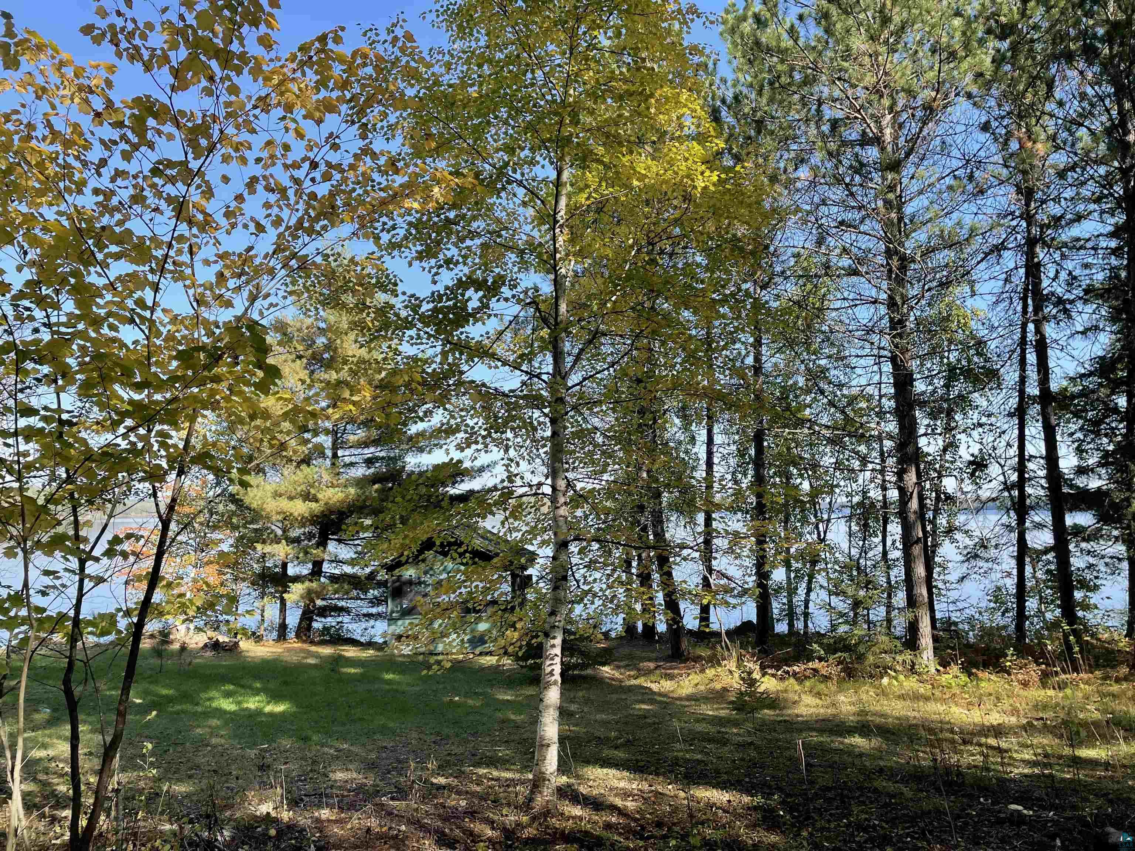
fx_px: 852
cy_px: 426
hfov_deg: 67.3
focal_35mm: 26
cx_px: 568
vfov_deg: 53.1
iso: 32
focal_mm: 4.2
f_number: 1.6
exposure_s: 1/1072
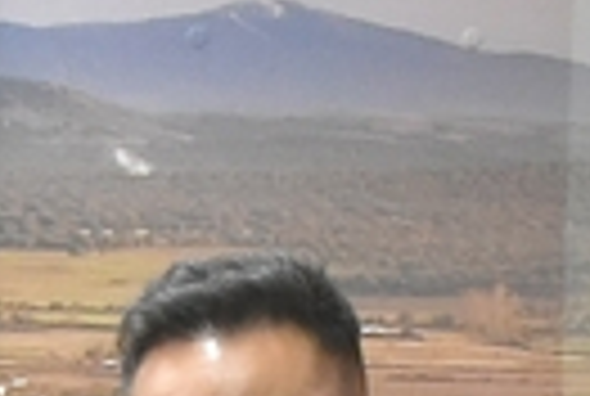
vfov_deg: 5.2
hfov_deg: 8.2
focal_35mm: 247
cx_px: -194
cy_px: 1282
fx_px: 4057
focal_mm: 24
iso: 3200
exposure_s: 1/60
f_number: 3.8
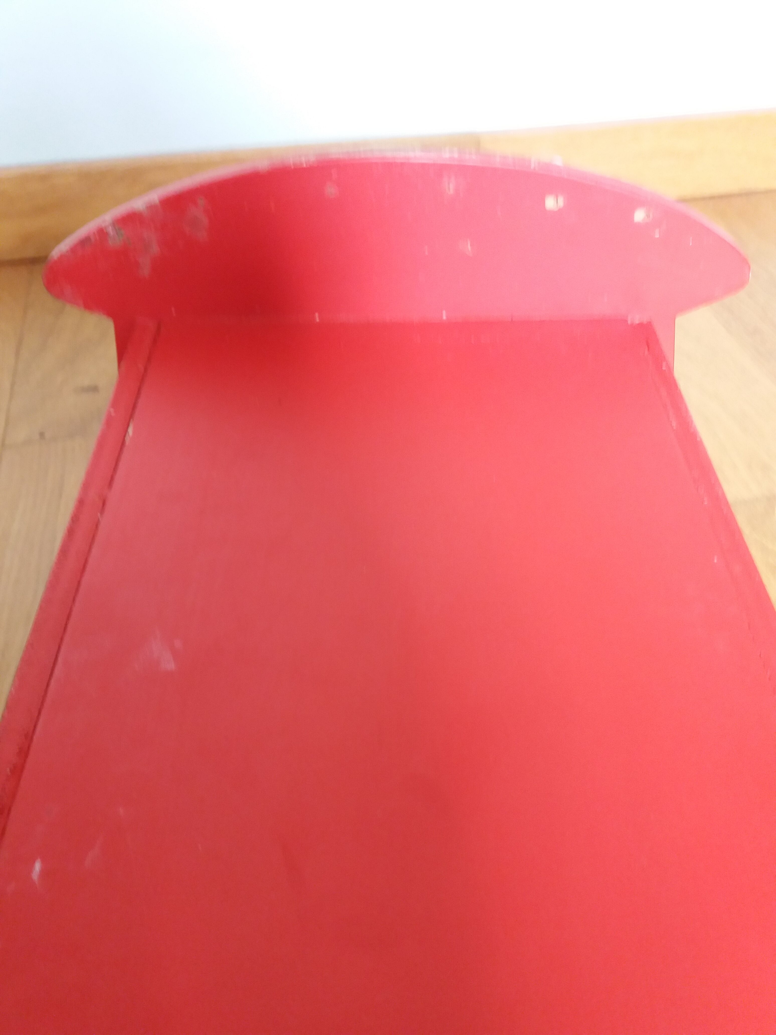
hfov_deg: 49.7
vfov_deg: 63.4
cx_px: 388
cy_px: 518
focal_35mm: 28
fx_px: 837
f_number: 1.9
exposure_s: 1/20
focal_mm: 3.7
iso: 160
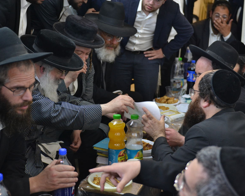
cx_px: 106
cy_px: 97
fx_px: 471
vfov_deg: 23.5
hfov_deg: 29.1
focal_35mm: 65
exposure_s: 1/80
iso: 800
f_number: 2.8
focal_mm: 38
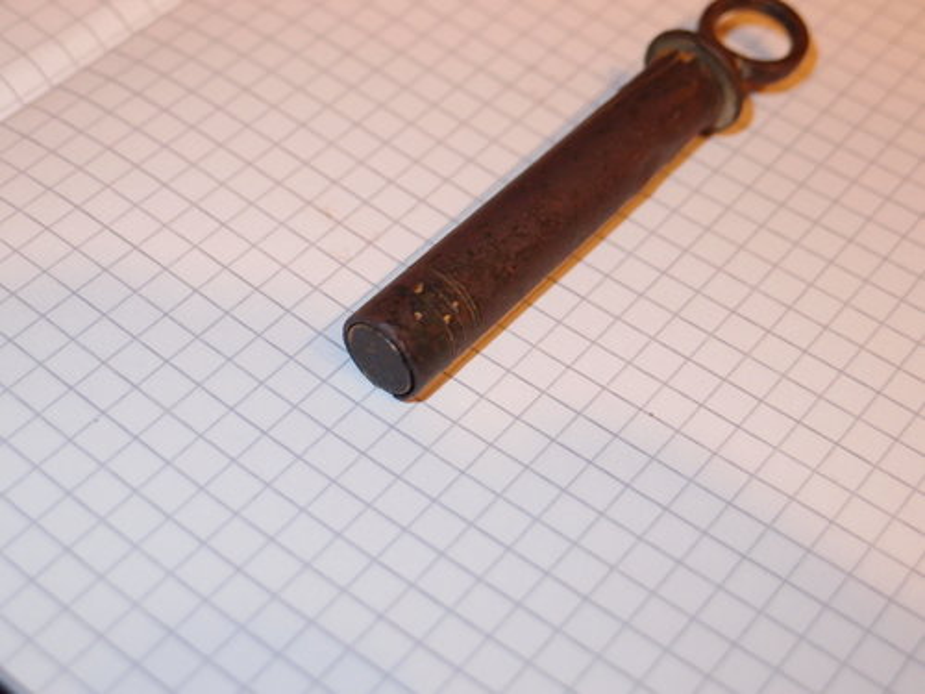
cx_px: 462
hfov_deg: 32.2
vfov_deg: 24.4
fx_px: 1603
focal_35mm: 60
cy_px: 347
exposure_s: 1/60
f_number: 2.1
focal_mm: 12.88
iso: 250
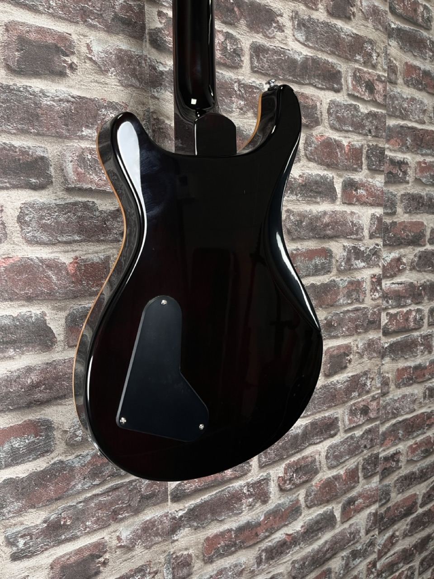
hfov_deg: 53.1
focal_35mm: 26
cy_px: 290
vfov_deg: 67.3
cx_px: 217
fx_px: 435
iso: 80
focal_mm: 5.1
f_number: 1.6
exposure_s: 1/50
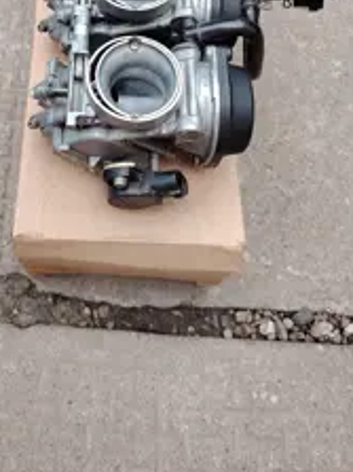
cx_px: 116
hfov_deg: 33.3
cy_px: 53
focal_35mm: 43
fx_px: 585
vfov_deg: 40.7
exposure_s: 1/100
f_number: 1.75
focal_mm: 5.25
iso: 231
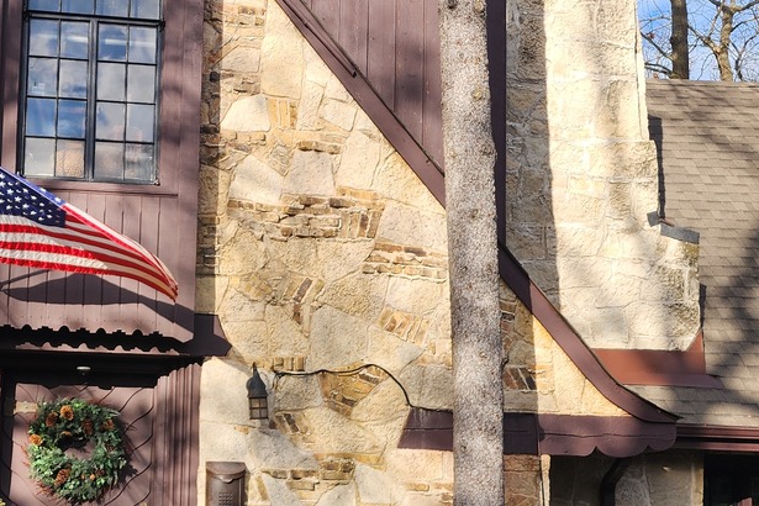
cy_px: 370
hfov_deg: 34.8
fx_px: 1181
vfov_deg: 24.0
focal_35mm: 56
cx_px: 175
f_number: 1.8
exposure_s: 1/515
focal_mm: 6.4
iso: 12
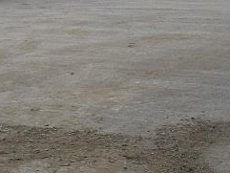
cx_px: 95
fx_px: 838
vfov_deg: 11.8
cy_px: 97
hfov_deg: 15.6
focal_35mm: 126
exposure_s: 1/200
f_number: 2.7
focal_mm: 6.2
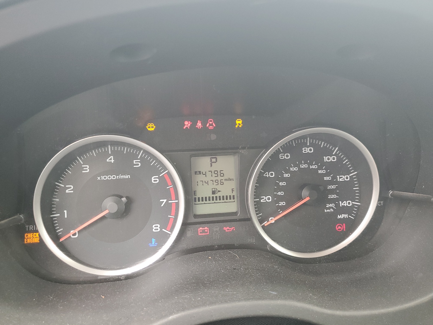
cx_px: 216
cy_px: 162
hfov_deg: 67.3
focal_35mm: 26
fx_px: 325
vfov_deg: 53.1
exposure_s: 1/120
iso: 96
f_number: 1.5
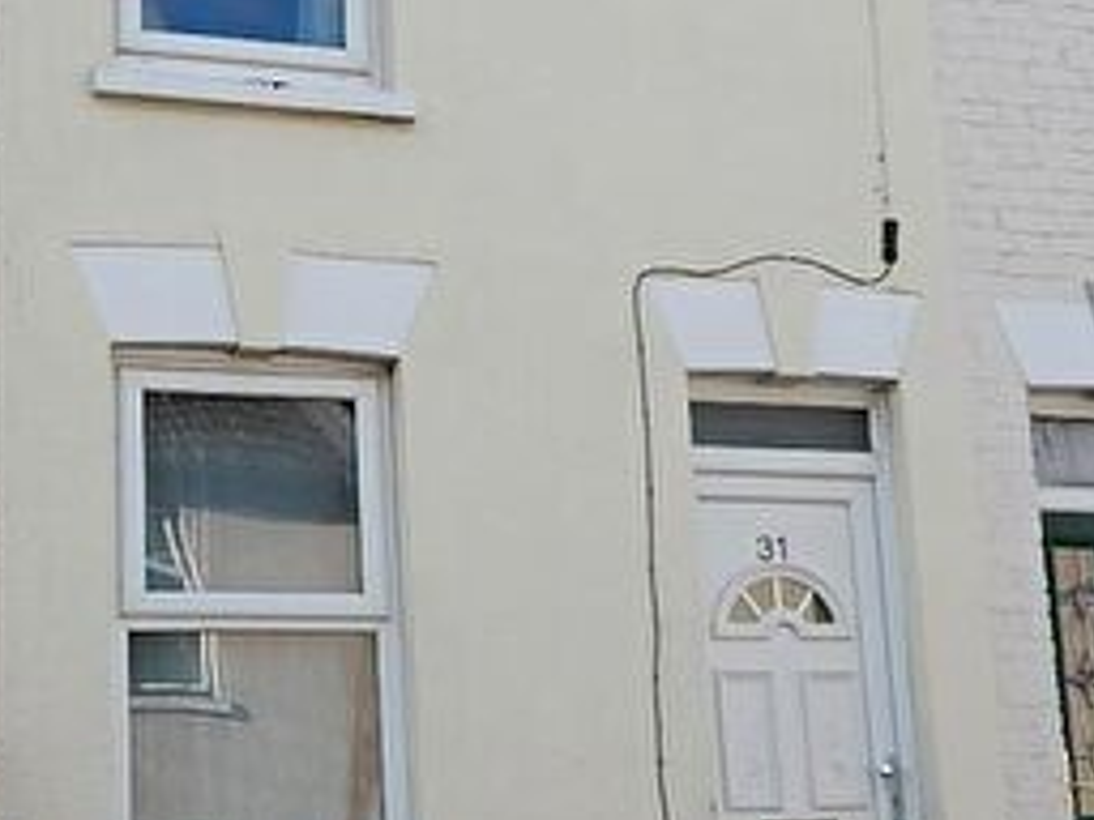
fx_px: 1991
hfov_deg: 29.9
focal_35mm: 63
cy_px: 429
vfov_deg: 23.3
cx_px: 201
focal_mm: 4
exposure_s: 1/500
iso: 125
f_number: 3
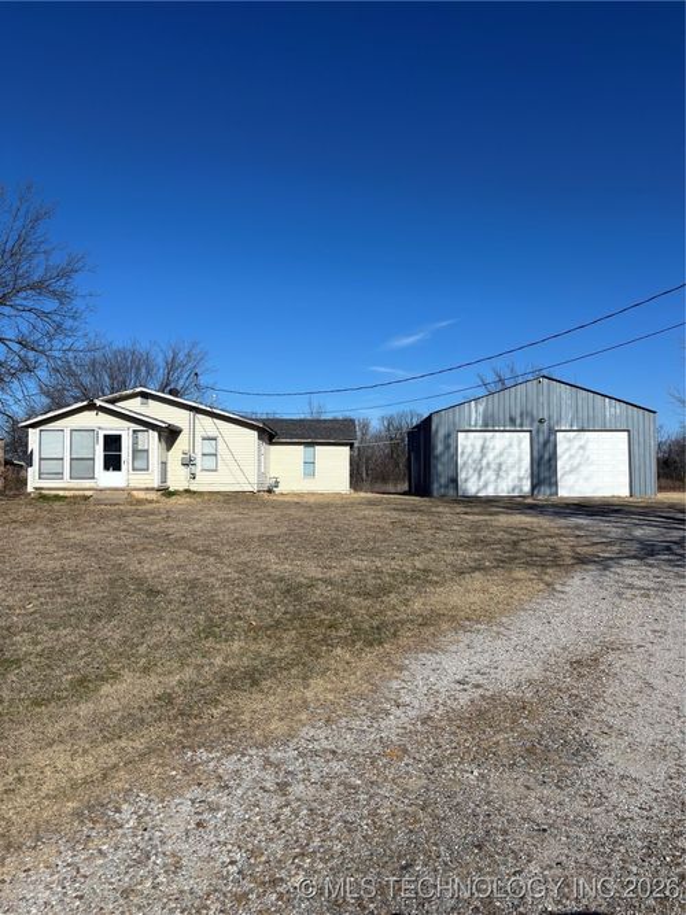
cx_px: 343
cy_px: 458
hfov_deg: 53.0
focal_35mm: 26
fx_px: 687
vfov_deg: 67.3
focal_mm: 5.96
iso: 50
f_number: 1.6
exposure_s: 1/6329
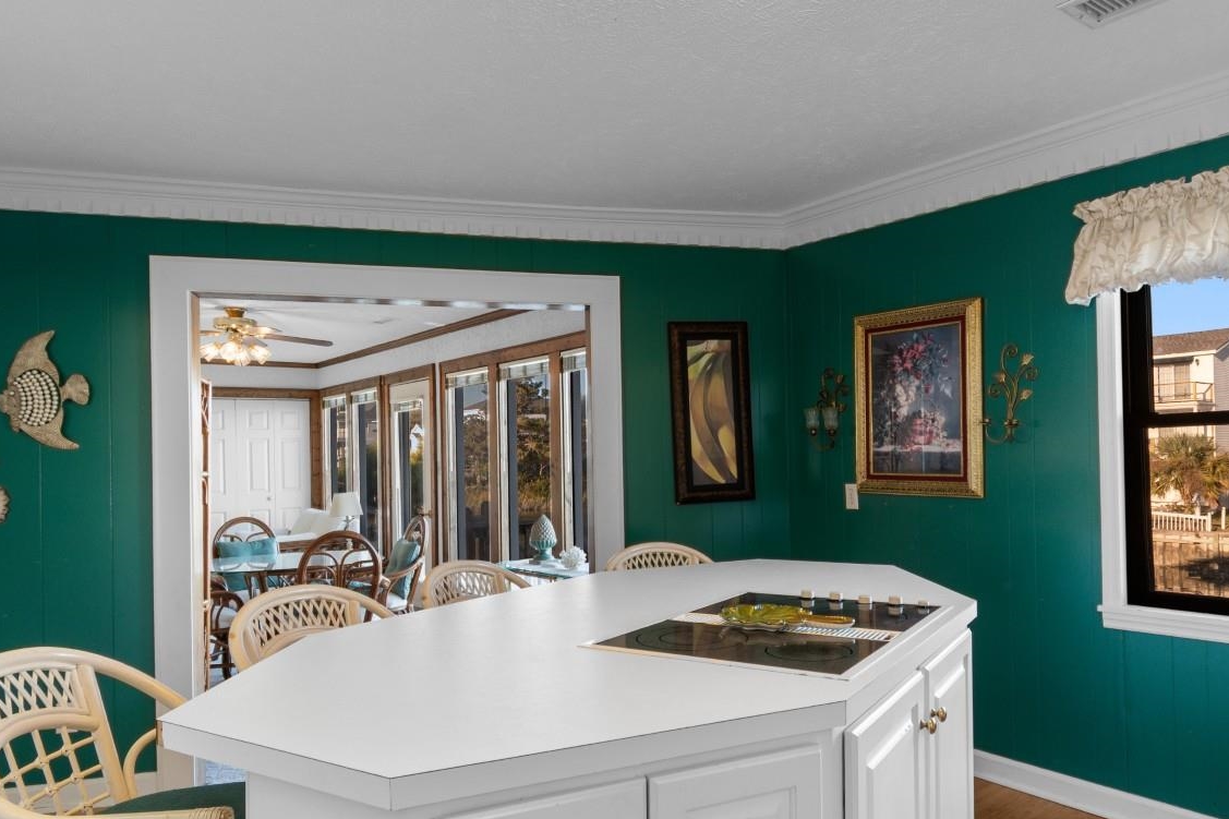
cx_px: 688
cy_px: 432
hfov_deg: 75.8
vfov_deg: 55.1
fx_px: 785
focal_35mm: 23
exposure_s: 1/4
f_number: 4.8
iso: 100
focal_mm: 11
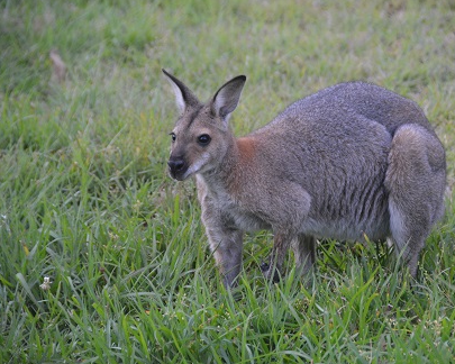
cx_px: 277
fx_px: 3973
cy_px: 183
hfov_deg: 6.6
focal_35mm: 295
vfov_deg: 5.2
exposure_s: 1/50
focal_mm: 170
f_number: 5.6
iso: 3200
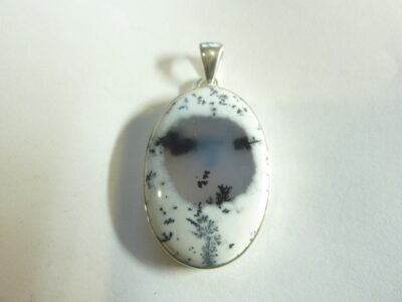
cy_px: 151
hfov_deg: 69.4
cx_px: 201
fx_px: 290
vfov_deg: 54.9
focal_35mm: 25
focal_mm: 4.1
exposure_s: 1/30
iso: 250
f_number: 3.3
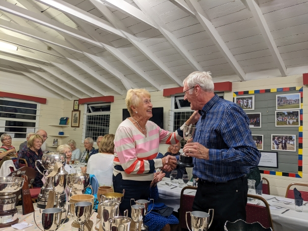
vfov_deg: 51.4
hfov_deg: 65.3
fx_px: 240
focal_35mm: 27
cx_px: 154
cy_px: 116
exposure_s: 1/99.9
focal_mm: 4.38
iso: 322
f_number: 1.73
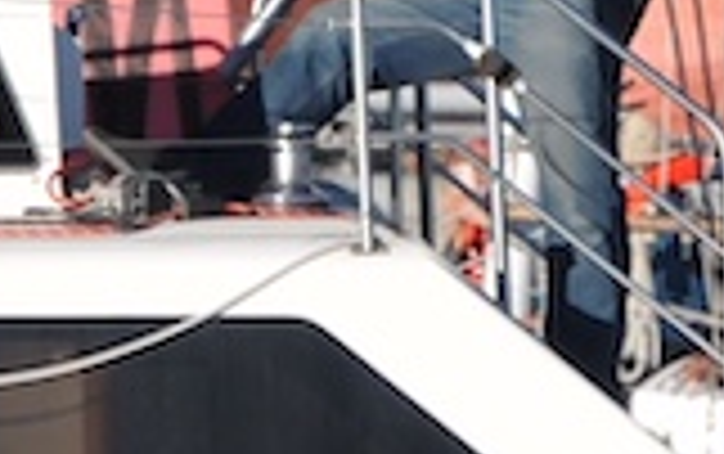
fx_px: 25500
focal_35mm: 1291
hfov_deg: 1.6
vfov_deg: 1.0
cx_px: 247
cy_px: -321
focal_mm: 170
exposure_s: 1/1000
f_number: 16
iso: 800
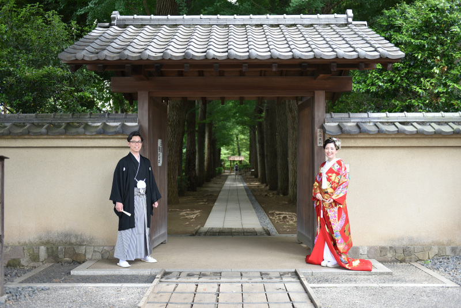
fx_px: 512
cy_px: 154
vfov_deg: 33.4
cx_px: 230
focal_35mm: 40
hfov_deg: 48.4
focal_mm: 40
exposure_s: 1/320
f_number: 2.8
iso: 200
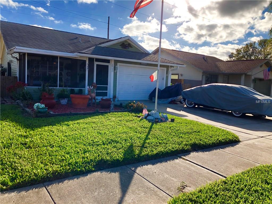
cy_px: 102
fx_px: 228
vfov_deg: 48.2
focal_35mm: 29
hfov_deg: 61.7
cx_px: 136
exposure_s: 1/1389
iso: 20
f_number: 1.8
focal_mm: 3.99
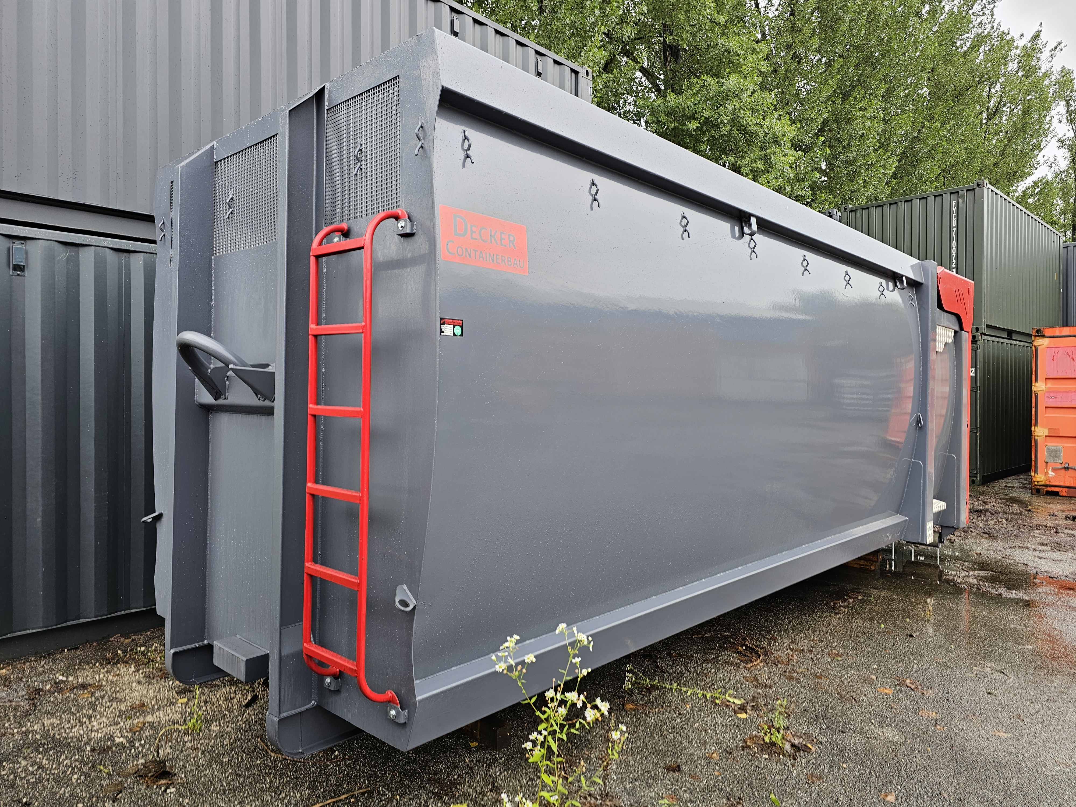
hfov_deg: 73.9
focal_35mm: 23
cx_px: 538
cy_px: 404
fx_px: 715
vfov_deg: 58.9
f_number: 1.7
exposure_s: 1/100
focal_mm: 6.3
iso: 20
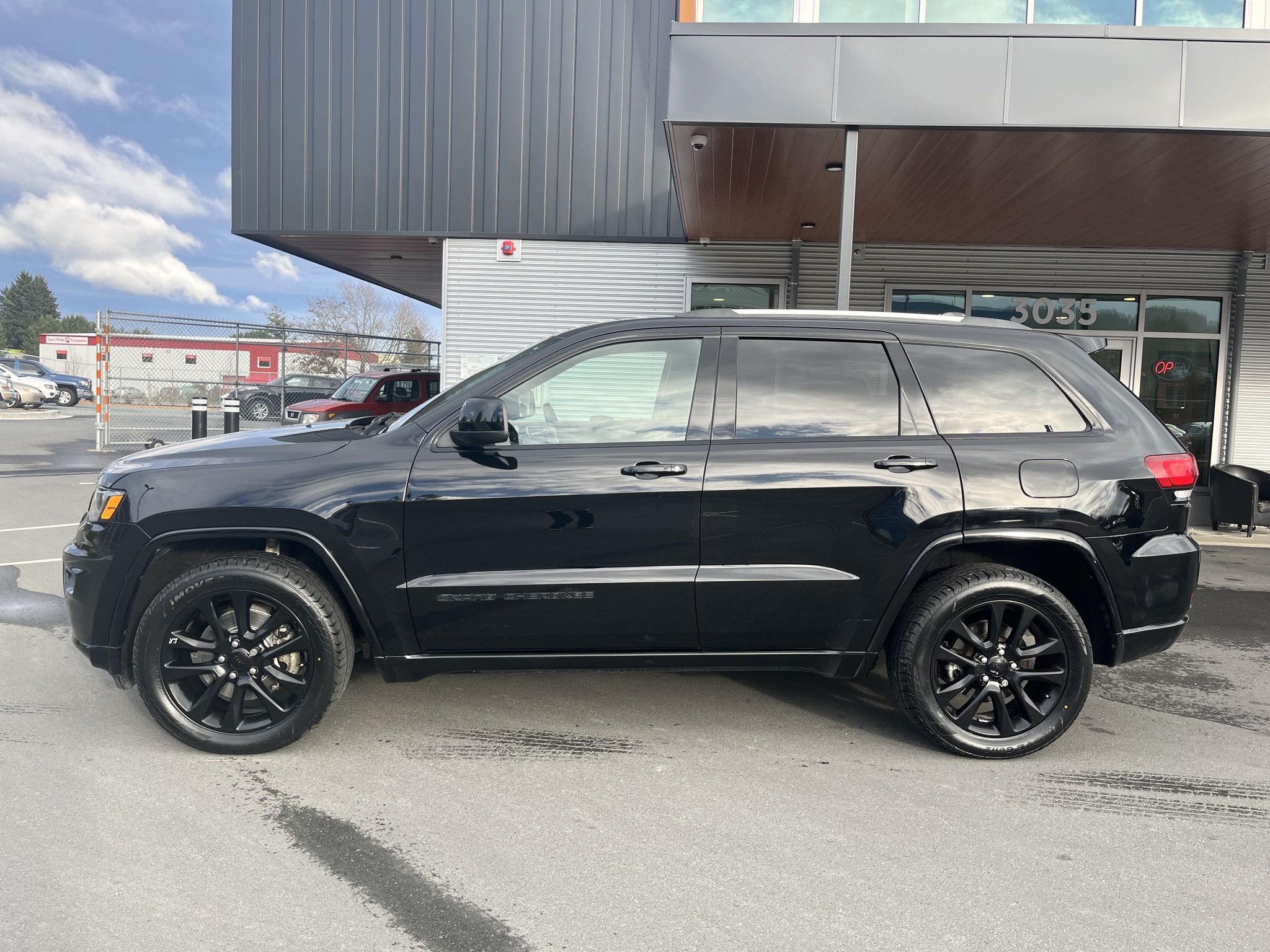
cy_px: 476
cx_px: 635
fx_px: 954
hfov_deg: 67.3
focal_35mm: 26
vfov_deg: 53.1
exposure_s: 1/878
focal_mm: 5.1
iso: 50
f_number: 1.6
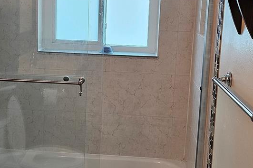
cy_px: 50
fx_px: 379
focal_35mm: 54
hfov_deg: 36.8
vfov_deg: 24.8
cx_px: 104
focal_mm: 6.3
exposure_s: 1/120
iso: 200
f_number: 1.7
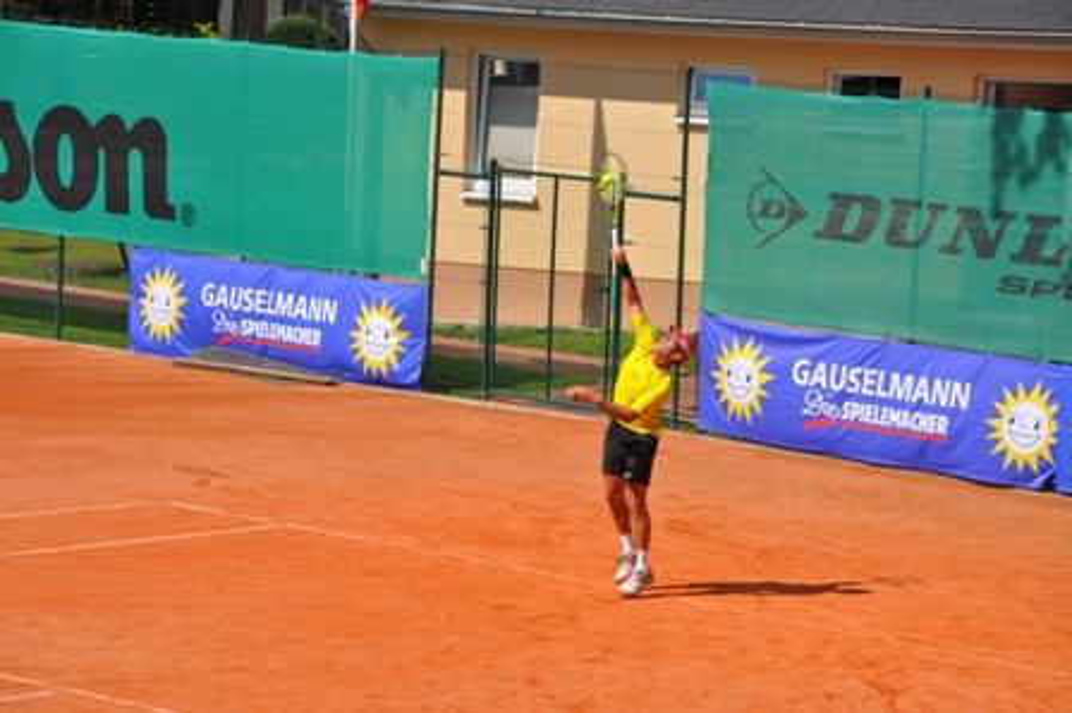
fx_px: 4686
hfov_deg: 13.0
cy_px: 356
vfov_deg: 8.7
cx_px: 536
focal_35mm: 158
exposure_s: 1/500
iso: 200
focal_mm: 105
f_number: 11
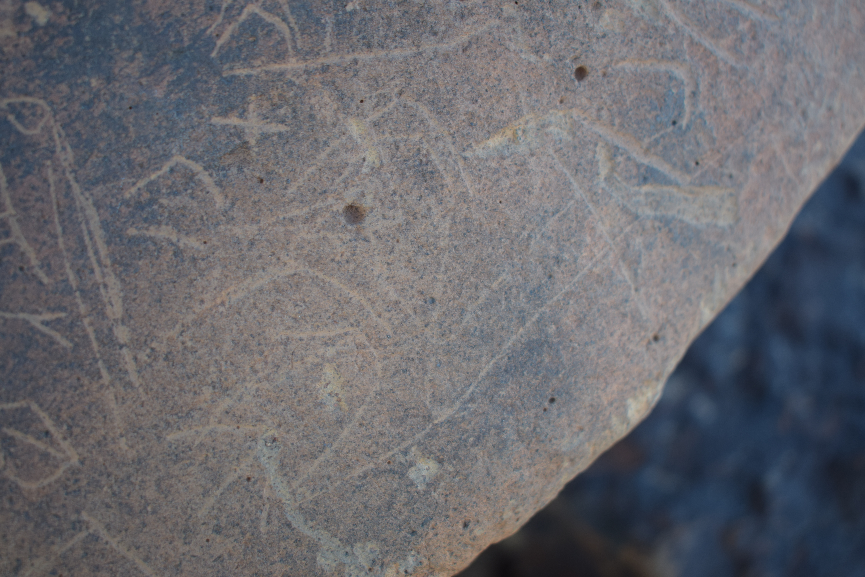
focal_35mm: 48
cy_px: 288
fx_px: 1153
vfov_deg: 28.1
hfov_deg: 41.1
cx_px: 432
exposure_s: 1/125
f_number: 4.5
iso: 200
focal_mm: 32
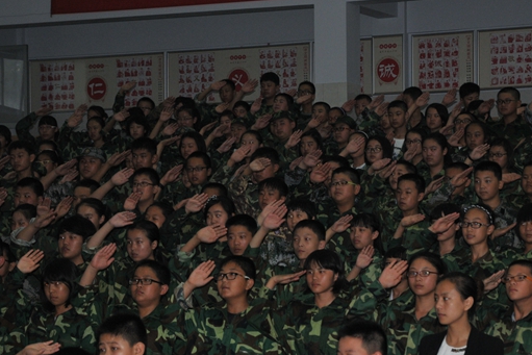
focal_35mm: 119
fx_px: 1759
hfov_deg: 17.2
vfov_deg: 11.5
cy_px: 177
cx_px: 327
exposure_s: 1/60
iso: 640
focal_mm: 58
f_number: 5.6
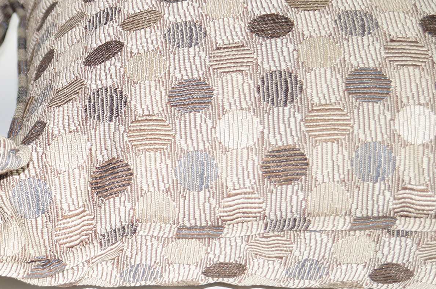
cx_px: 8
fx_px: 1124
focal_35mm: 93
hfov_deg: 21.2
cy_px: 119
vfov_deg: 14.6
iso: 200
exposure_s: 1/60
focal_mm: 30
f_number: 4.5
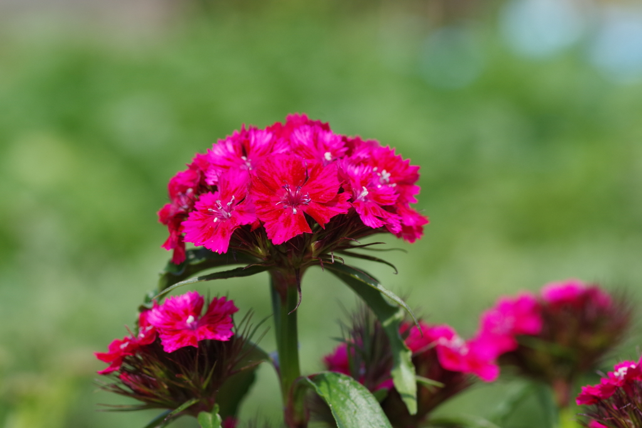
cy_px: 214
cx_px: 321
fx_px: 2674
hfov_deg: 13.7
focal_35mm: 150
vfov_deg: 9.1
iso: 400
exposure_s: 1/640
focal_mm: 100
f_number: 7.1
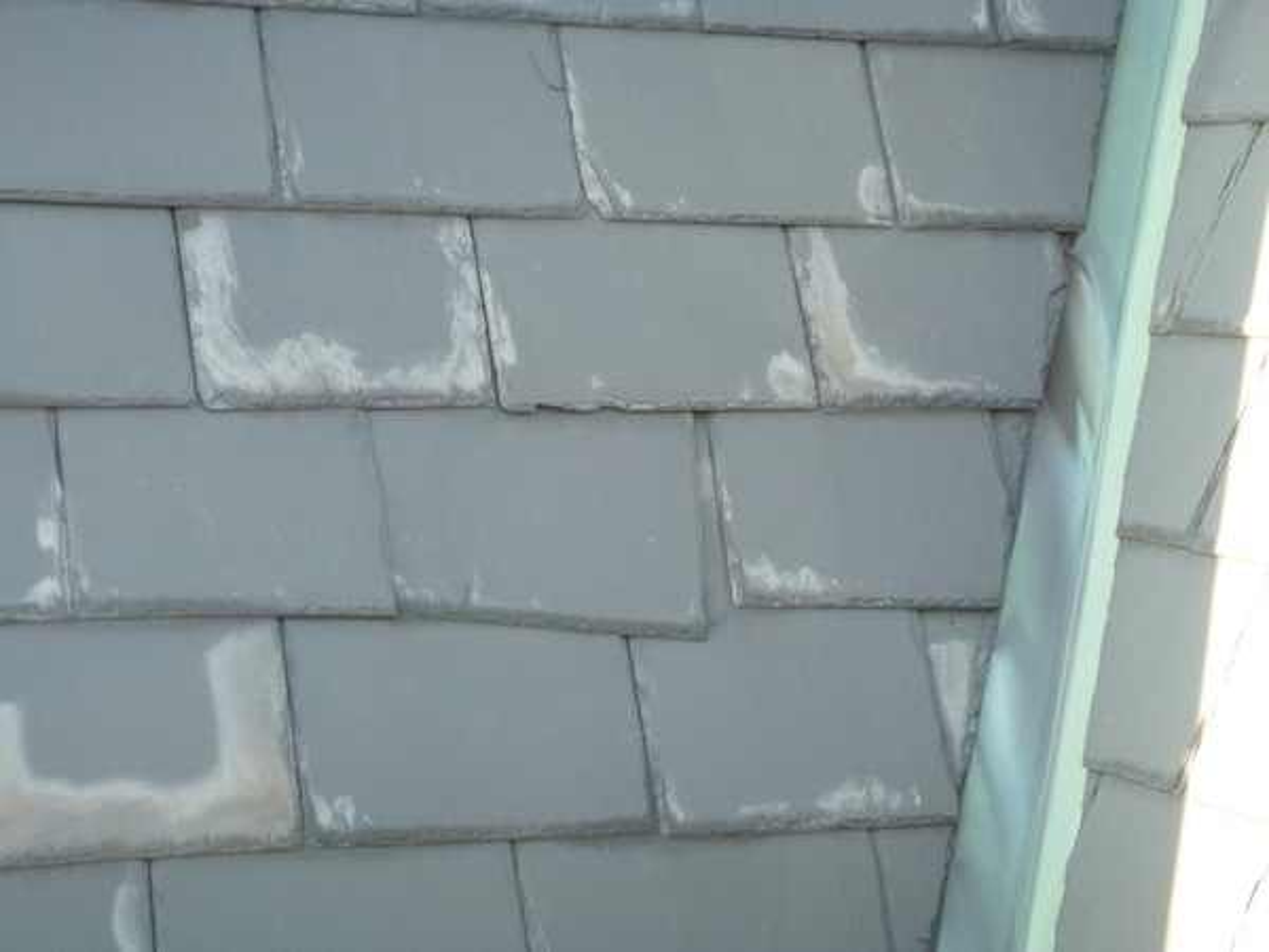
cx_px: 634
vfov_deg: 14.8
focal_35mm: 100
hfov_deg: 19.6
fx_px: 3666
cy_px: 476
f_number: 5.7
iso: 400
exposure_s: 1/125
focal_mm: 18
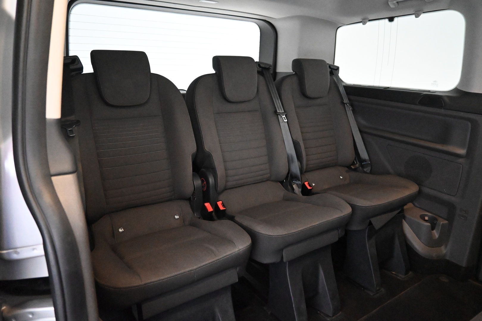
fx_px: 321
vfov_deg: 53.1
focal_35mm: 24
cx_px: 241
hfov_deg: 73.7
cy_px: 160
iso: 12800
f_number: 3.5
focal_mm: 16
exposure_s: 1/60
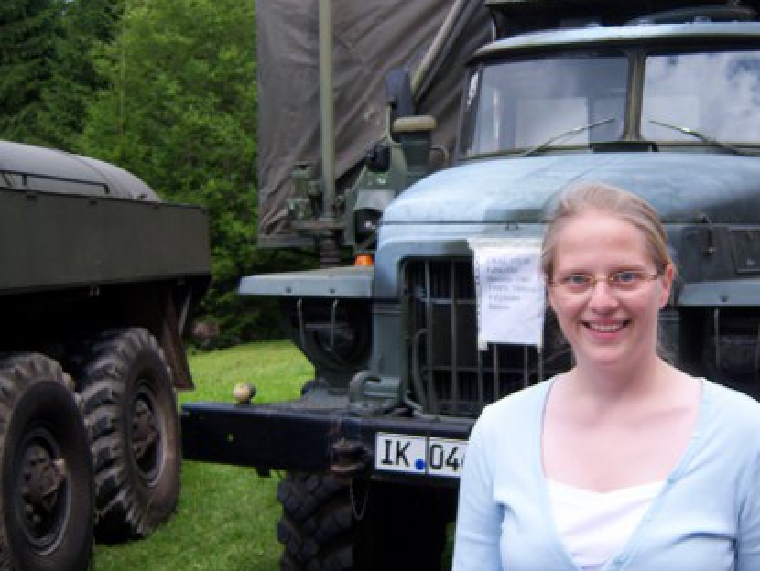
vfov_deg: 28.1
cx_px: 489
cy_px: 289
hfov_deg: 36.5
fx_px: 1143
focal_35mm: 52
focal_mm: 7.5
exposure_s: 1/640
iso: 80
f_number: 2.8
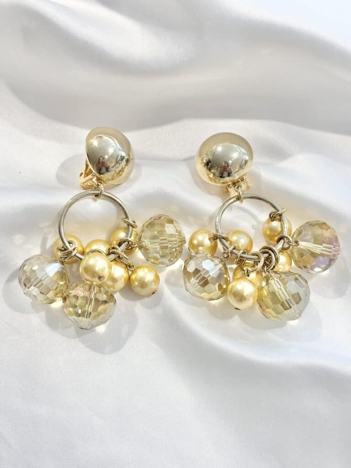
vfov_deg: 36.8
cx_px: 176
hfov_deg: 28.0
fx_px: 703
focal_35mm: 52
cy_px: 234
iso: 32
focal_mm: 5.96
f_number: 1.6
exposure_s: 1/229
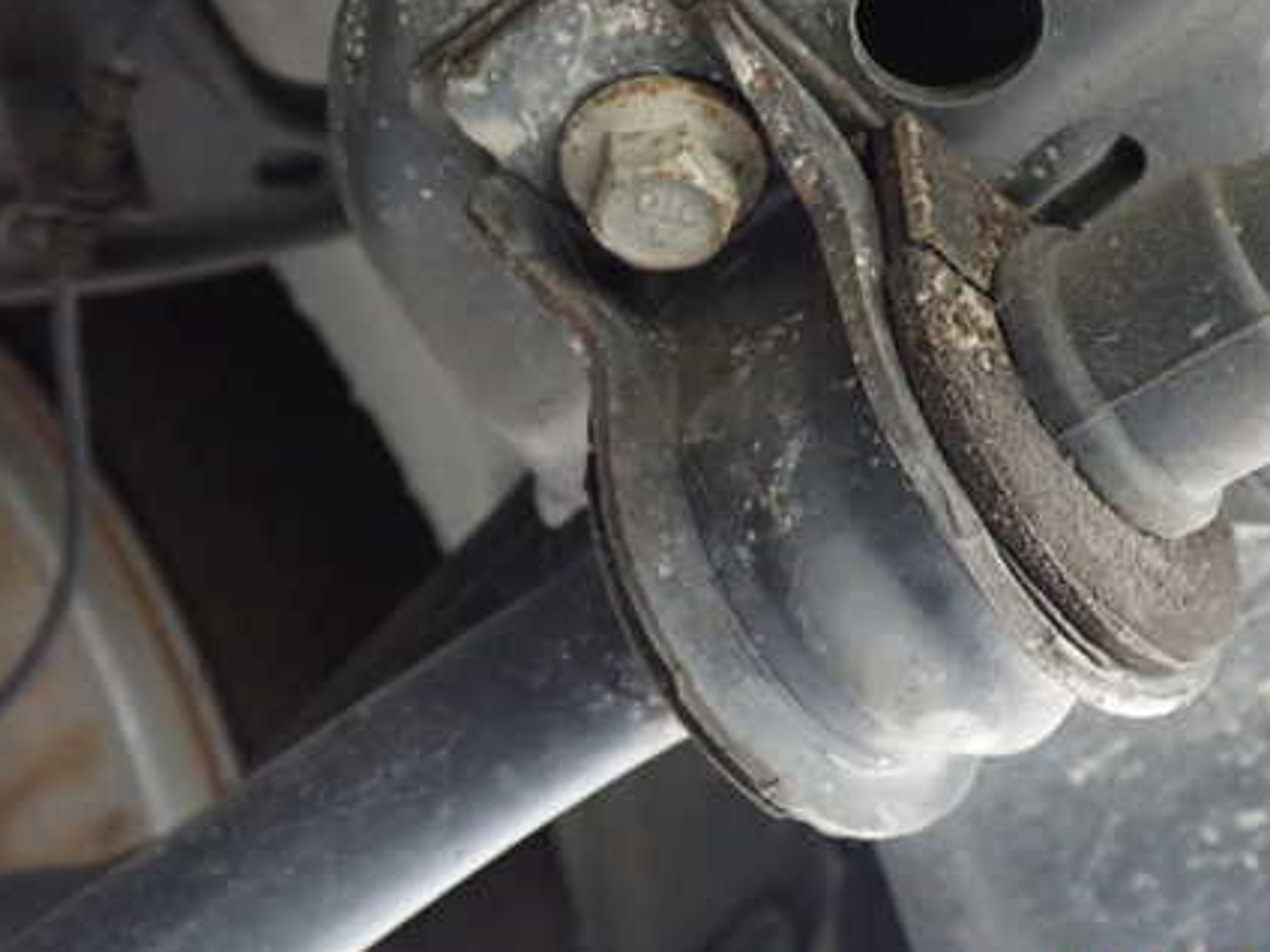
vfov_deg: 28.4
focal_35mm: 51
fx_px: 1871
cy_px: 350
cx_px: 839
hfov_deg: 37.1
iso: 800
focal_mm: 6.37
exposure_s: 1/15
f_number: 2.5
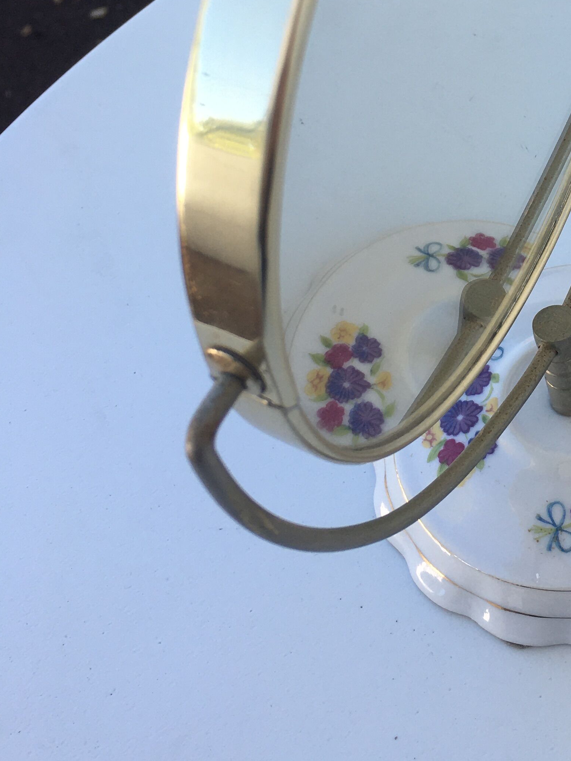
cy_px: 144
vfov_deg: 32.8
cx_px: 545
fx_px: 1253
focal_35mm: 57
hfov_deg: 24.7
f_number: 2.2
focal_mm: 4.15
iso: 25
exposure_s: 1/239
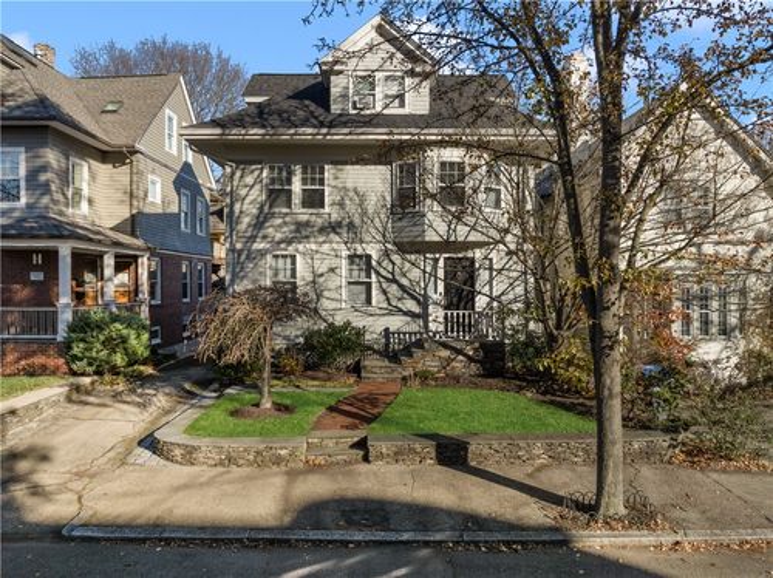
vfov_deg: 56.7
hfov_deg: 71.6
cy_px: 289
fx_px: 535
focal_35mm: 24
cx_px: 386
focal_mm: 12.29
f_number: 5.6
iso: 100
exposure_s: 1/320
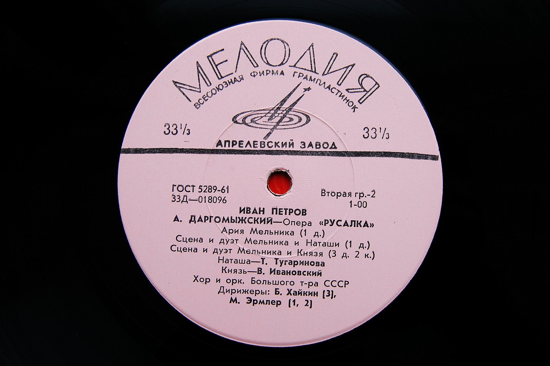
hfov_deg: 37.9
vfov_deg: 25.7
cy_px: 183
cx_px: 275
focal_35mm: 52
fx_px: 801
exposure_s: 1/90
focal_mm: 35
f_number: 5
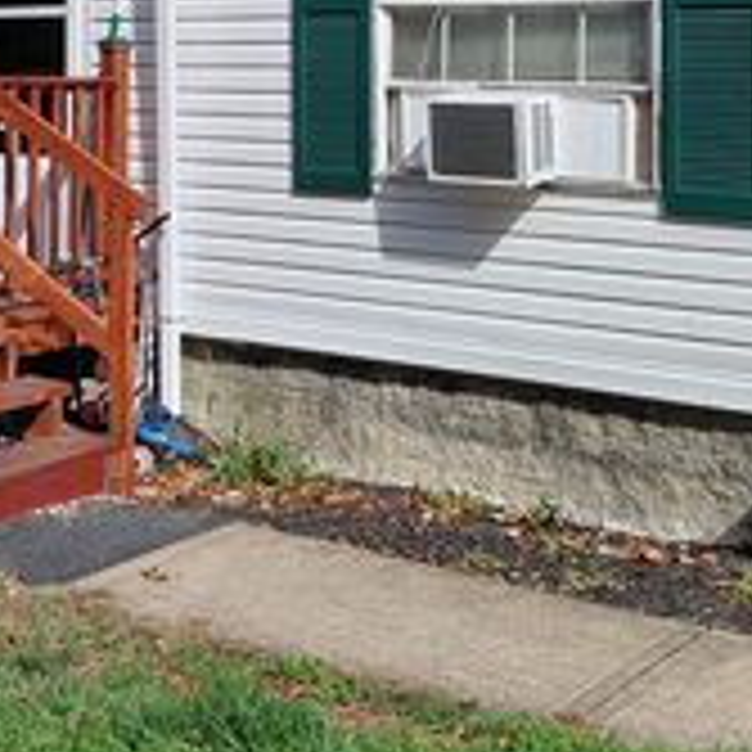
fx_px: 1622
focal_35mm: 66
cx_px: 257
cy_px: 43
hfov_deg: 26.0
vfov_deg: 25.1
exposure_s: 1/2769
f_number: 1.8
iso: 50
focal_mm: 4.69
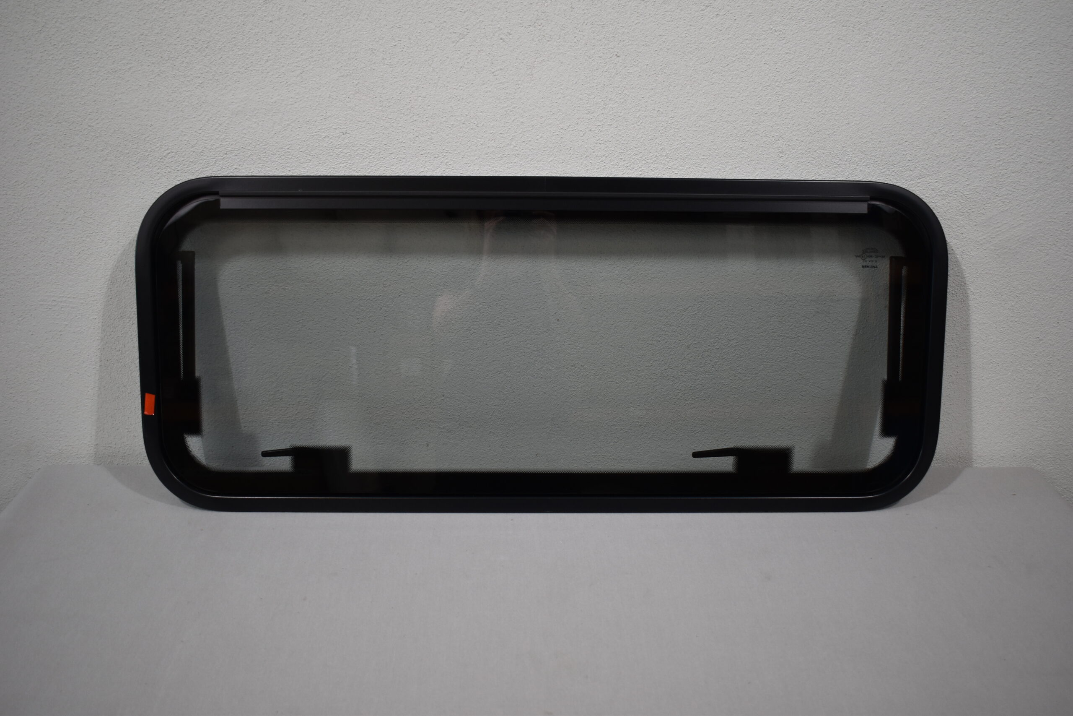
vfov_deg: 40.0
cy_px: 358
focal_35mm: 33
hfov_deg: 57.2
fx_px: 984
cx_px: 536
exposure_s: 1/250
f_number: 3.8
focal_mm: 22
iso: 500
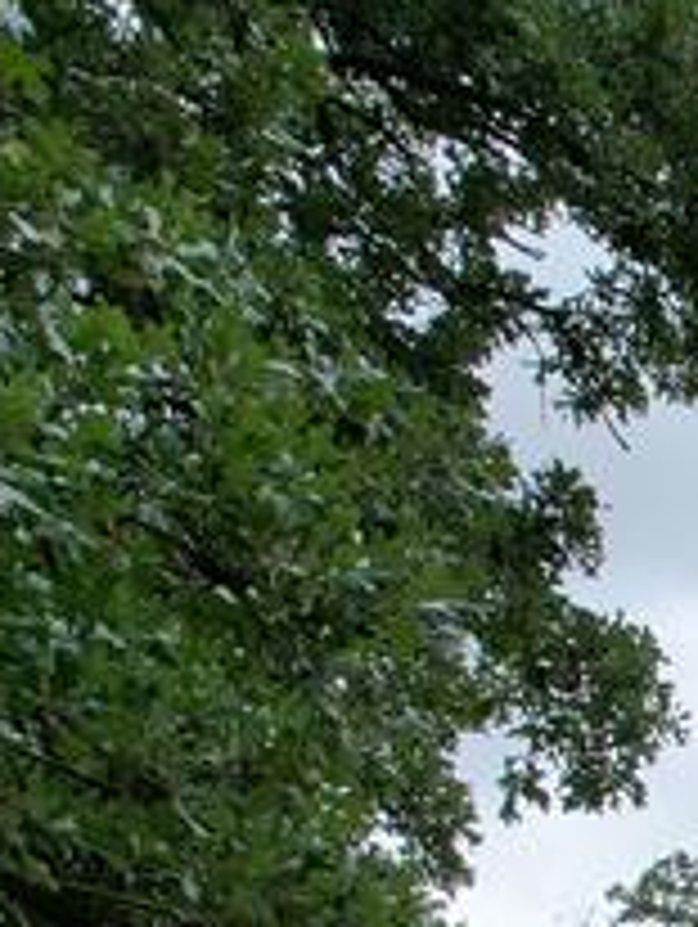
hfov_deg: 10.9
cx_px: 1909
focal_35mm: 105
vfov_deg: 16.7
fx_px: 2817
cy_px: 1454
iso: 100
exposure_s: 1/1250
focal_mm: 8.38
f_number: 2.8
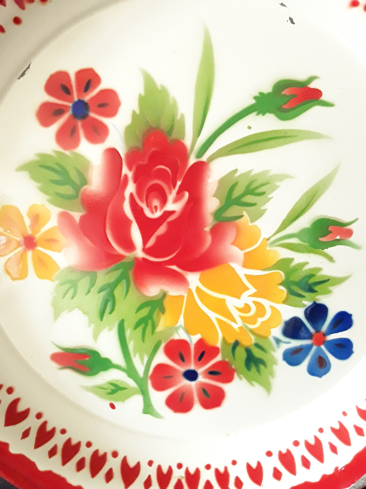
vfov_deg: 65.3
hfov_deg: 51.4
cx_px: 183
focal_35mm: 27
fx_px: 381
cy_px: 244
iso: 400
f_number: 1.9
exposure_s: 1/50
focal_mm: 2.91
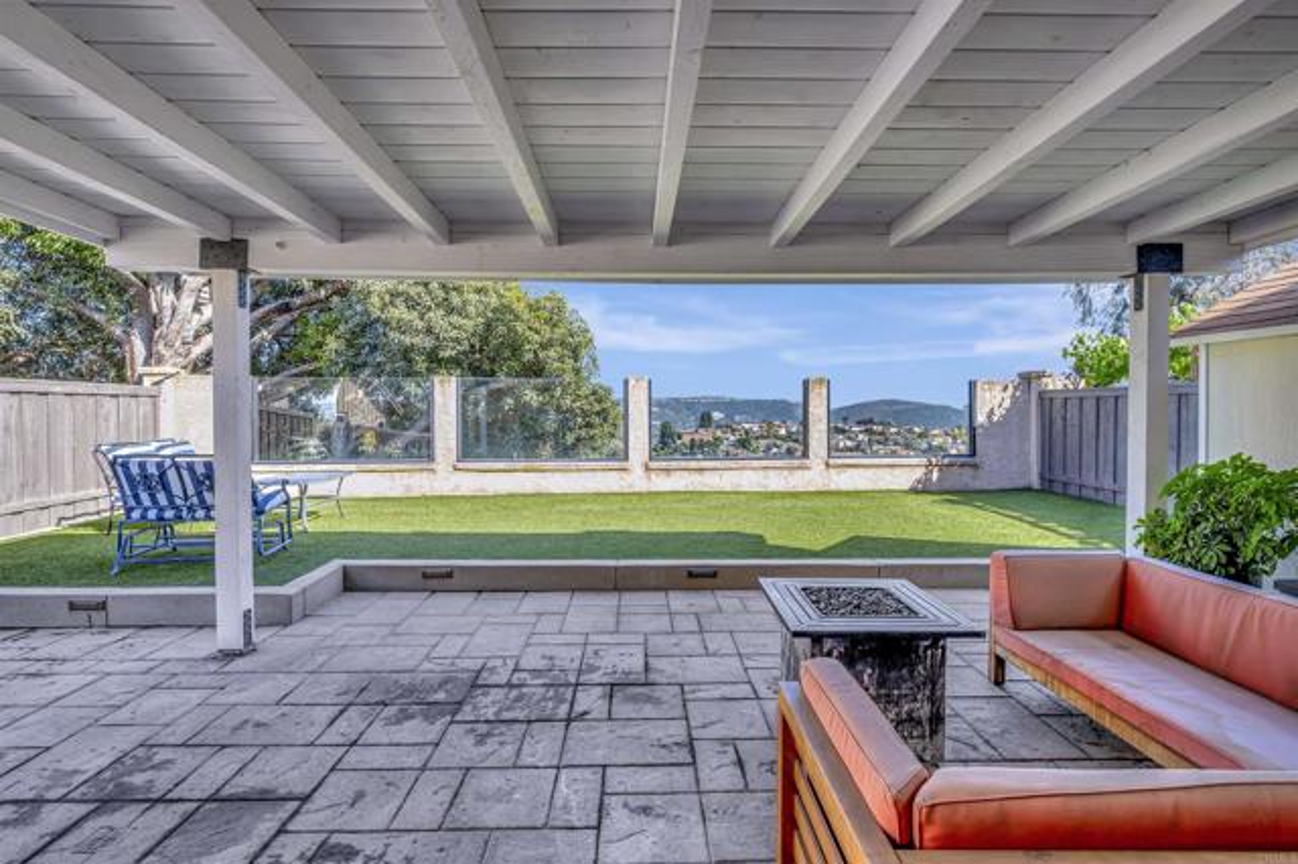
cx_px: 649
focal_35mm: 16
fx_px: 595
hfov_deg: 95.0
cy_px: 432
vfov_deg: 72.0
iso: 400
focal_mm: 16.5
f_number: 8
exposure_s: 1/500
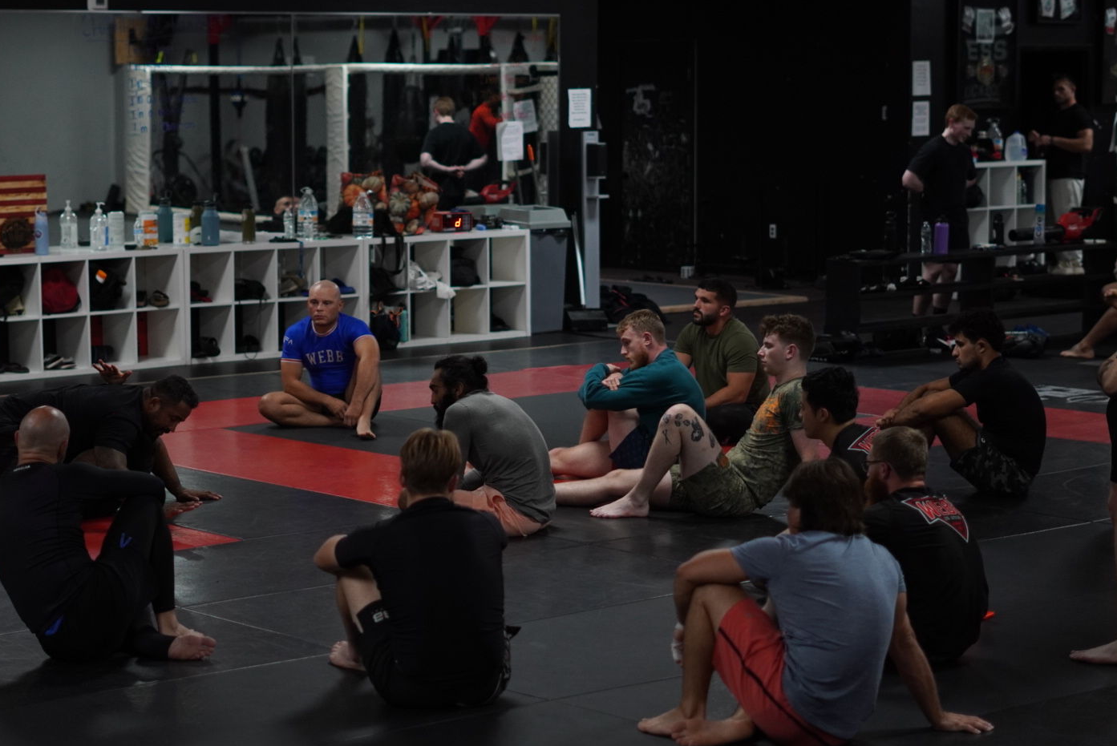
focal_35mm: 87
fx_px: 2701
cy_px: 373
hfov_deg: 23.3
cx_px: 474
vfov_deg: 15.7
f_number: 1.8
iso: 800
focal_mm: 50
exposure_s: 1/400
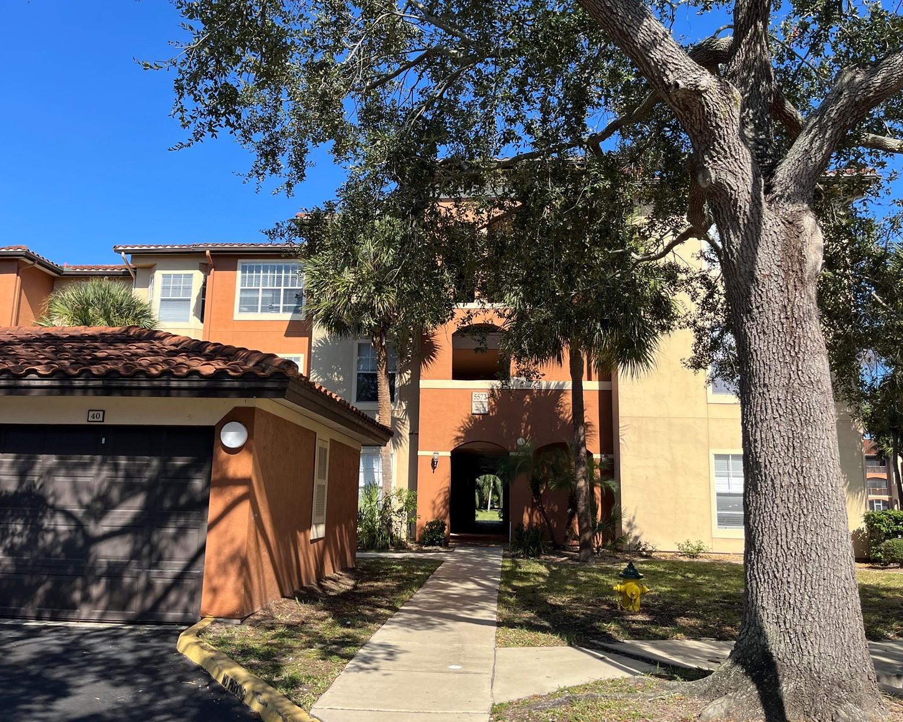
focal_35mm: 28
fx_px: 748
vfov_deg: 51.5
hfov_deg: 62.1
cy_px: 359
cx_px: 415
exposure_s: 1/1957
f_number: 1.6
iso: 50
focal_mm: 5.1
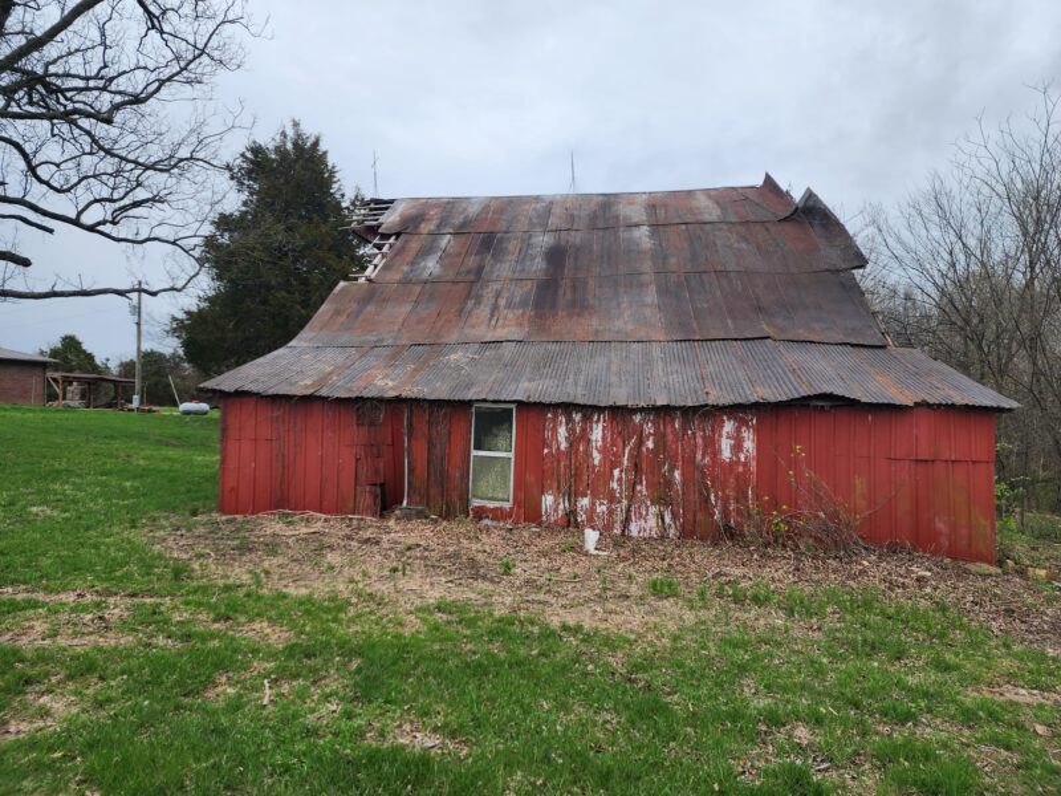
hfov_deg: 73.9
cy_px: 398
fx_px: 705
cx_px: 530
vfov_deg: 58.9
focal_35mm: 23
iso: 12
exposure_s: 1/199
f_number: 1.8
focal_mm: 6.4
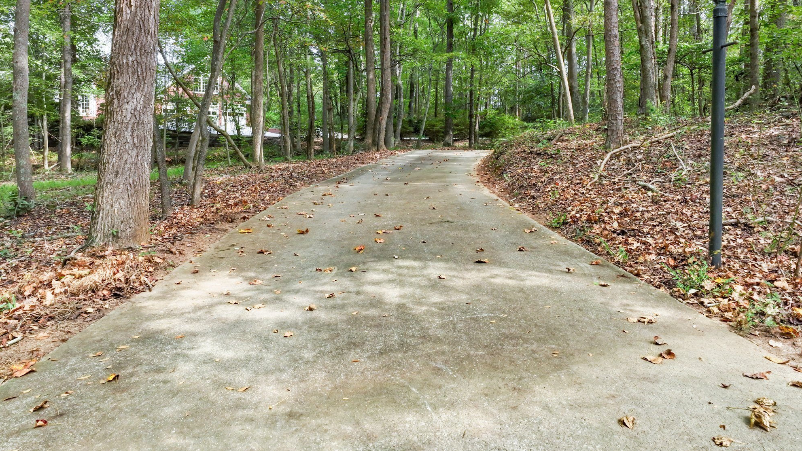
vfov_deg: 42.3
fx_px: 574
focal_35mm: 27
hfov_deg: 69.9
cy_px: 150
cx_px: 406
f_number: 8
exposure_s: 1/80
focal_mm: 12.29
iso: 200
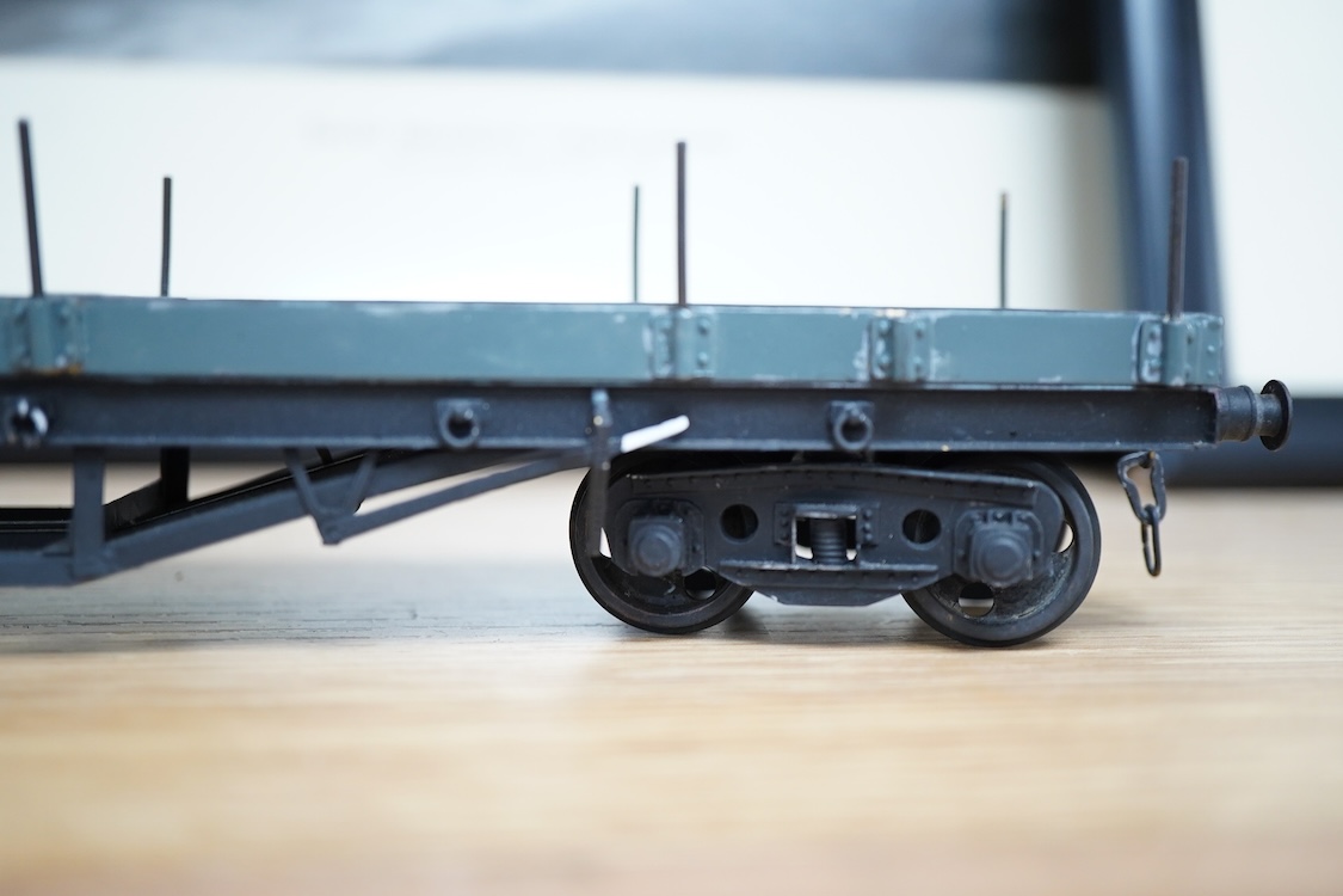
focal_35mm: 45
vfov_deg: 29.9
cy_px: 448
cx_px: 672
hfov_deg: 43.6
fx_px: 1679
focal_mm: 30
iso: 1250
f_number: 4.5
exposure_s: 1/100
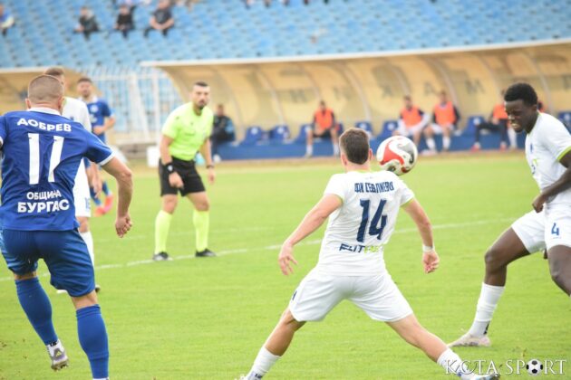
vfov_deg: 4.7
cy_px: 190
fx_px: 4639
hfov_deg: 7.0
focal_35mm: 292
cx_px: 286
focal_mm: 195
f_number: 5
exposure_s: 1/1000
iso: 3200
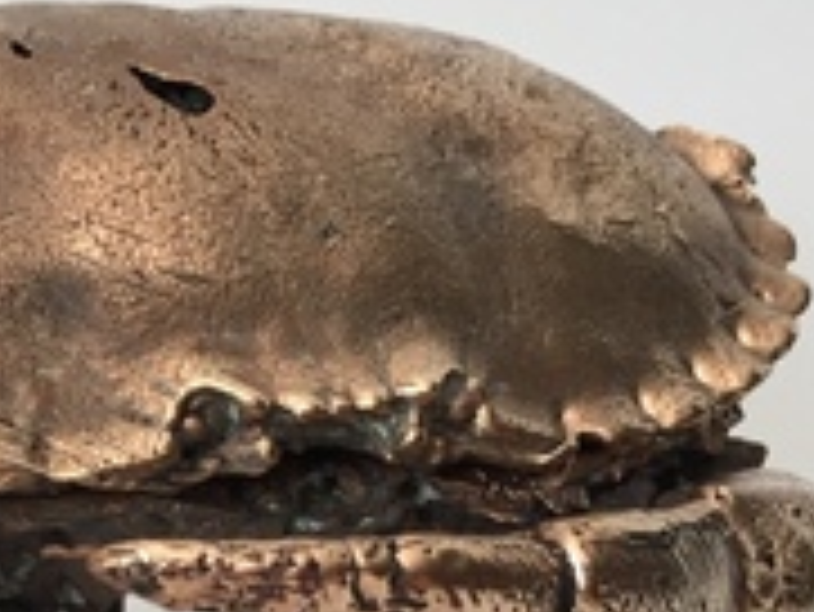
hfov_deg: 23.6
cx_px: 45
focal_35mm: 80
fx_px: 1882
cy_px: 619
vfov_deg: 18.0
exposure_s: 1/33
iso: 64
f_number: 2.2
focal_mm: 4.15
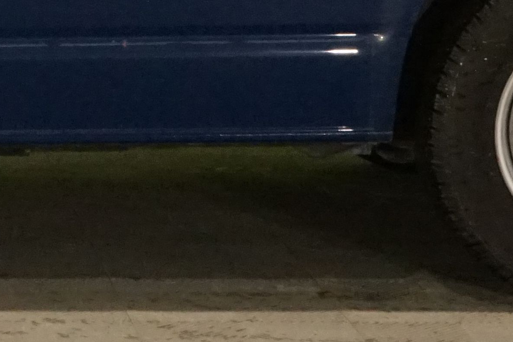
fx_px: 3164
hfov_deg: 9.1
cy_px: -235
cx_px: -161
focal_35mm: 222
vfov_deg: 6.1
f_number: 22
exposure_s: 1/25
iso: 6400
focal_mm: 44
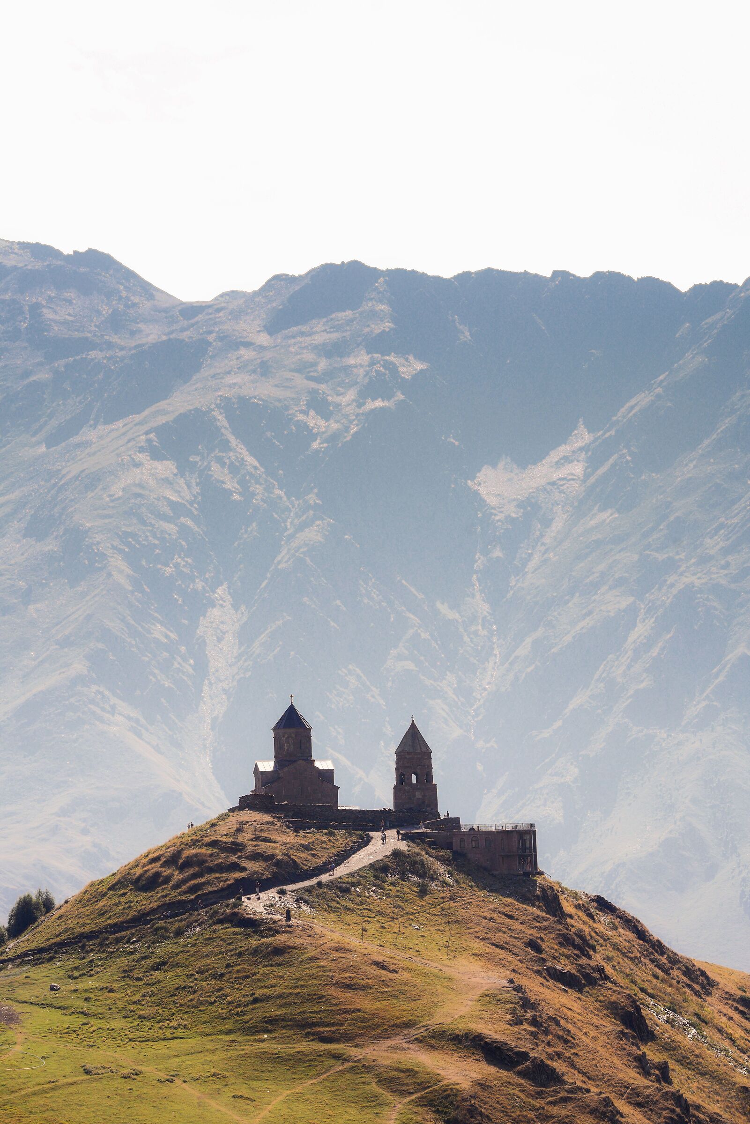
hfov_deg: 11.6
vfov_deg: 17.3
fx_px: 3686
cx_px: 375
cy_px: 562
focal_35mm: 118
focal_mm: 118
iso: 400
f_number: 9
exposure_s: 1/1000
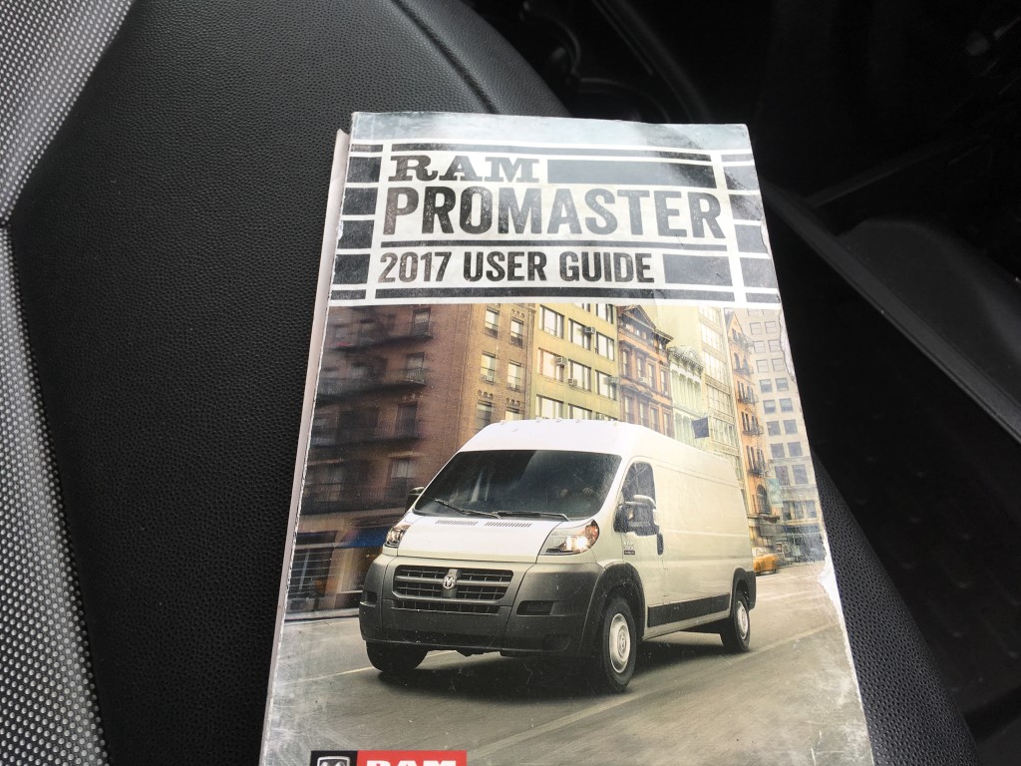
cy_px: 383
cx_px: 510
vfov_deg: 48.2
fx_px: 855
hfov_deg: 61.7
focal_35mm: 29
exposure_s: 1/216
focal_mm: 4.15
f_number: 2.2
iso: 25
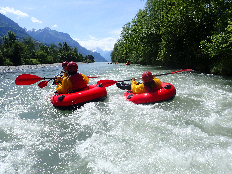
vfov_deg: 54.9
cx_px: 116
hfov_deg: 69.4
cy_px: 87
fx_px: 168
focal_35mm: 25
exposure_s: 1/320
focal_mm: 4.5
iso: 100
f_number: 8
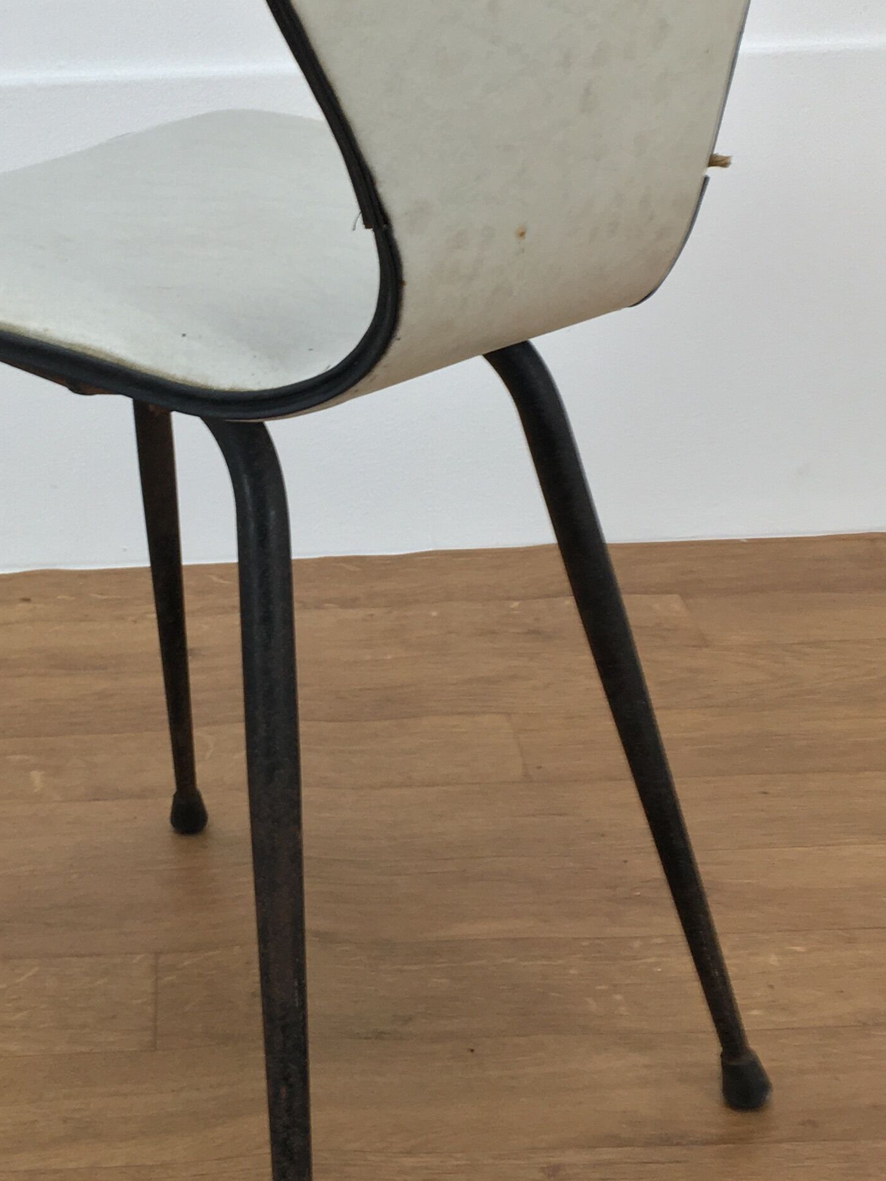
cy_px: 387
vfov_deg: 30.5
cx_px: 232
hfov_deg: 23.1
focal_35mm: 63
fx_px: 2150
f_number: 2.2
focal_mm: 4.15
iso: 32
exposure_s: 1/33
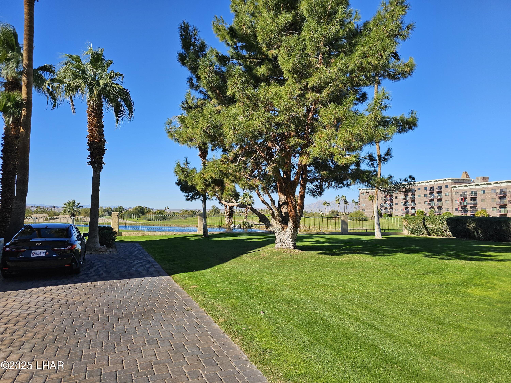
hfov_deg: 73.9
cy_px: 192
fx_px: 340
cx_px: 256
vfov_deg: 58.9
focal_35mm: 23
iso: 25
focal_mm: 6.3
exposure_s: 1/2000
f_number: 1.7
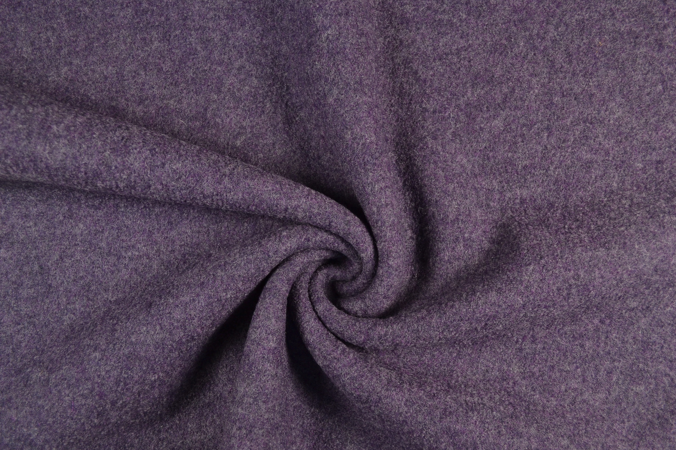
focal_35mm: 33
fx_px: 620
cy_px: 225
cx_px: 338
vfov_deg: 40.0
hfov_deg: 57.2
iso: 100
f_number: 5.6
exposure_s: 1/15
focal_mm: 22
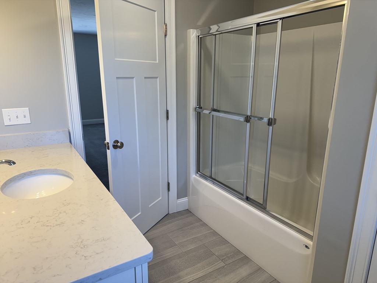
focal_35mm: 24
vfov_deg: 56.8
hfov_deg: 71.6
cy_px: 142
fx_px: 261
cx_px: 188
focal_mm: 6.76
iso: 64
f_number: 1.78
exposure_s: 1/120
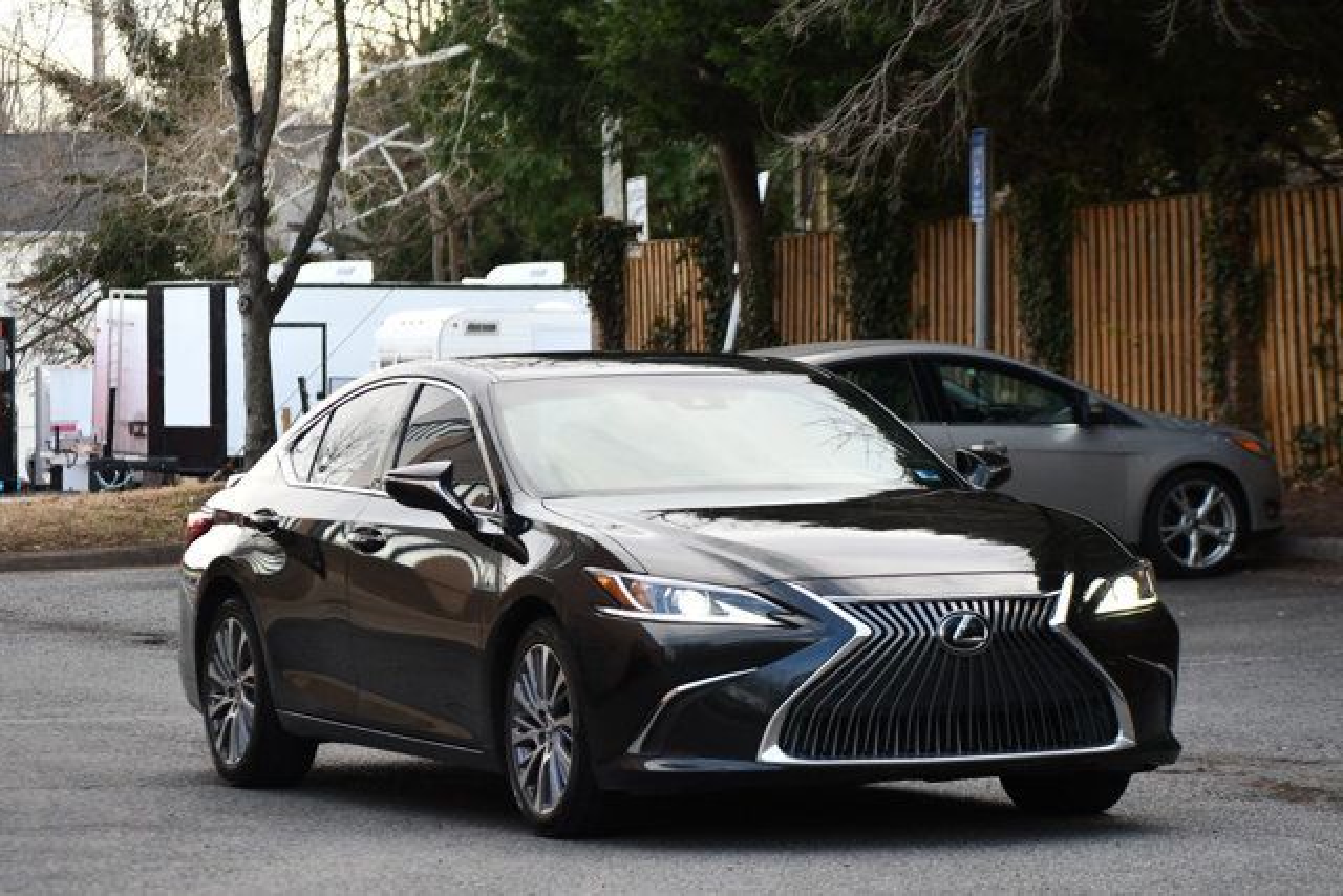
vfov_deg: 9.9
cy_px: 448
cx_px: 672
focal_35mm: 138
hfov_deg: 14.9
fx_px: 5149
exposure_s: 1/250
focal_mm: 92
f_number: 4.8
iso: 560
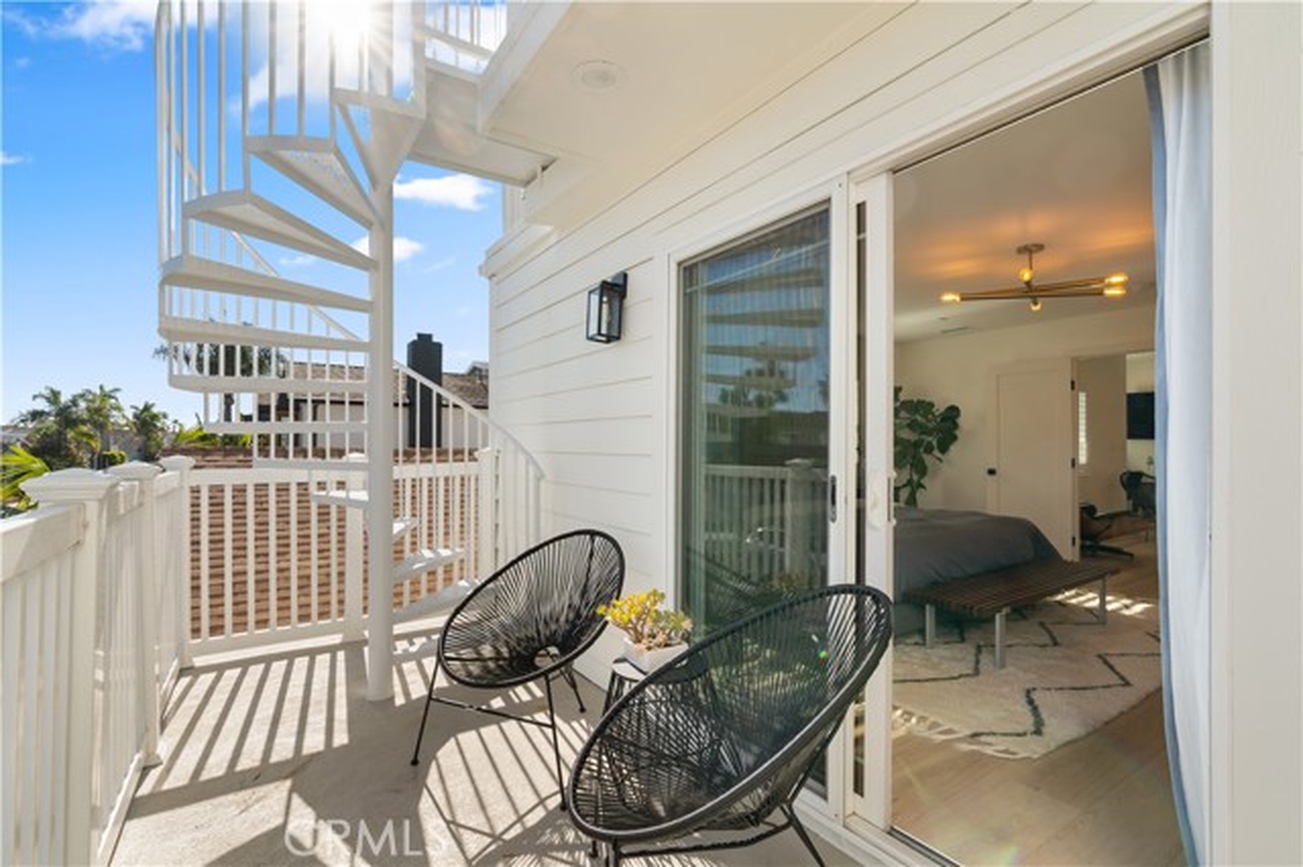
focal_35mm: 16
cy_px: 434
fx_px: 579
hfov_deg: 96.8
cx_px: 652
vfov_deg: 73.7
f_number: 9
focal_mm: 16
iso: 640
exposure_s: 1/160
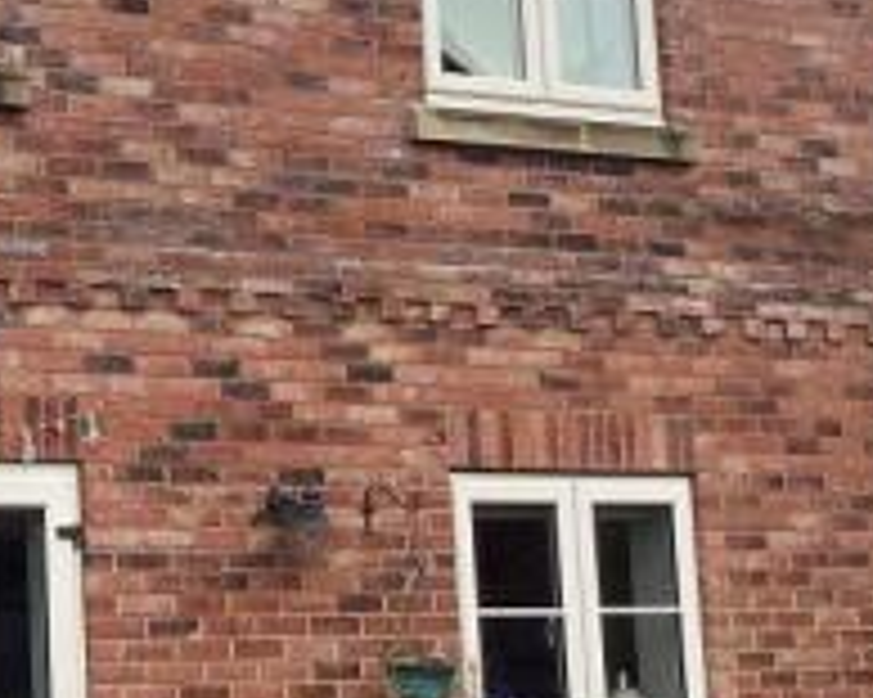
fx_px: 2350
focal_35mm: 91
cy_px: 232
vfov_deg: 16.8
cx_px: -340
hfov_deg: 19.1
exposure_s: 1/120
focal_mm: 3.3
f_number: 2.4
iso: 40
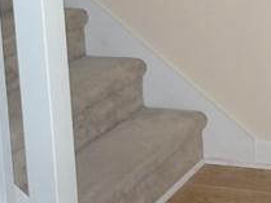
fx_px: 744
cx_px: 319
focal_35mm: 95
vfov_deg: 15.0
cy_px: -45
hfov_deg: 19.5
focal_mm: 5.26
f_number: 4
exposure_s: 1/40
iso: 500
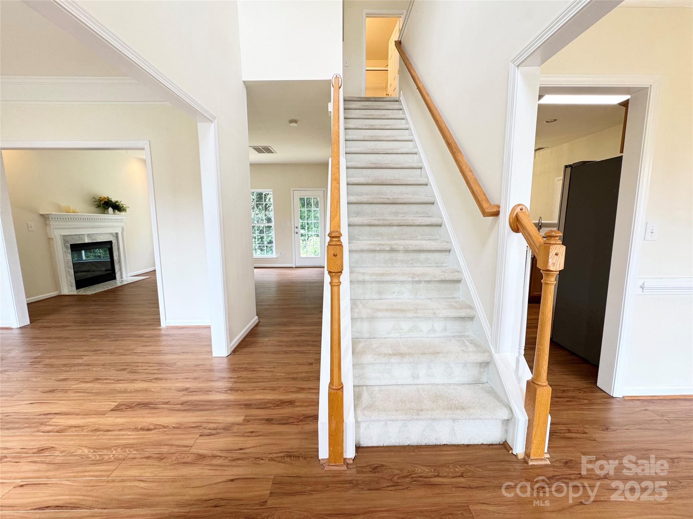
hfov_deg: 102.1
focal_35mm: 14
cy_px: 260
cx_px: 346
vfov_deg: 85.7
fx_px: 280
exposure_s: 1/120
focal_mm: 2.22
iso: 160
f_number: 2.2
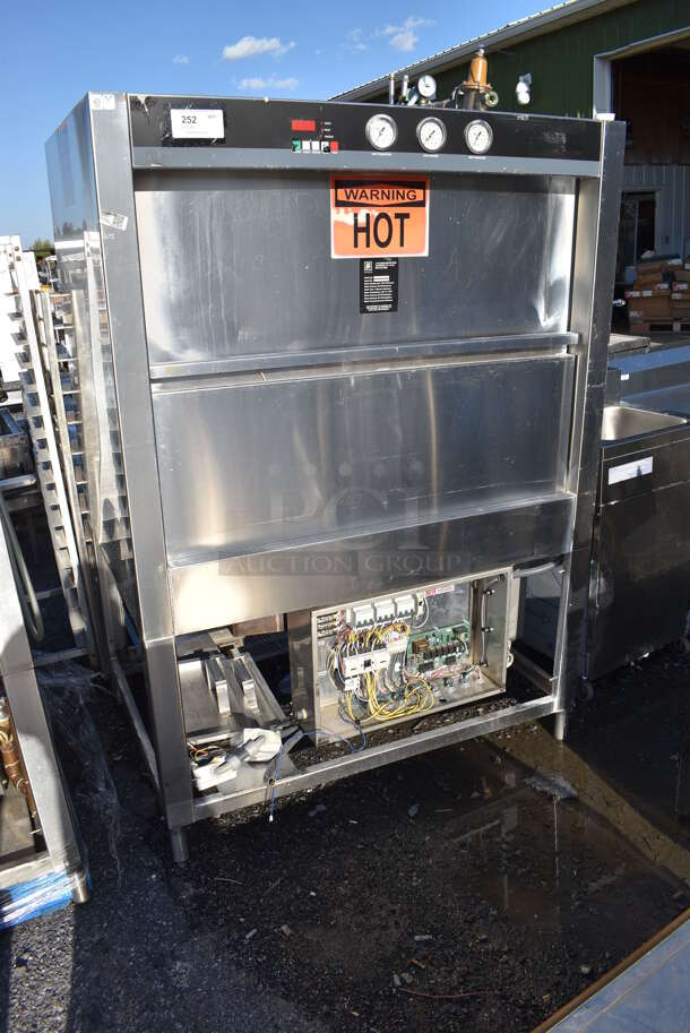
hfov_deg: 48.0
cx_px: 345
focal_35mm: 27
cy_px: 516
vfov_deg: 67.3
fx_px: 775
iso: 100
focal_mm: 18
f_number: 8
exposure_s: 1/250
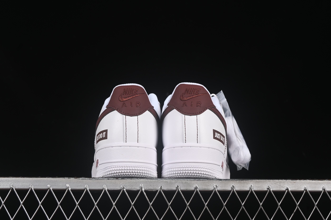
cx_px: 166
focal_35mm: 75
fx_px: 690
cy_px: 110
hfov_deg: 27.0
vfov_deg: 18.2
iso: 160
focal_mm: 50
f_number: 8
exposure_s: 1/80
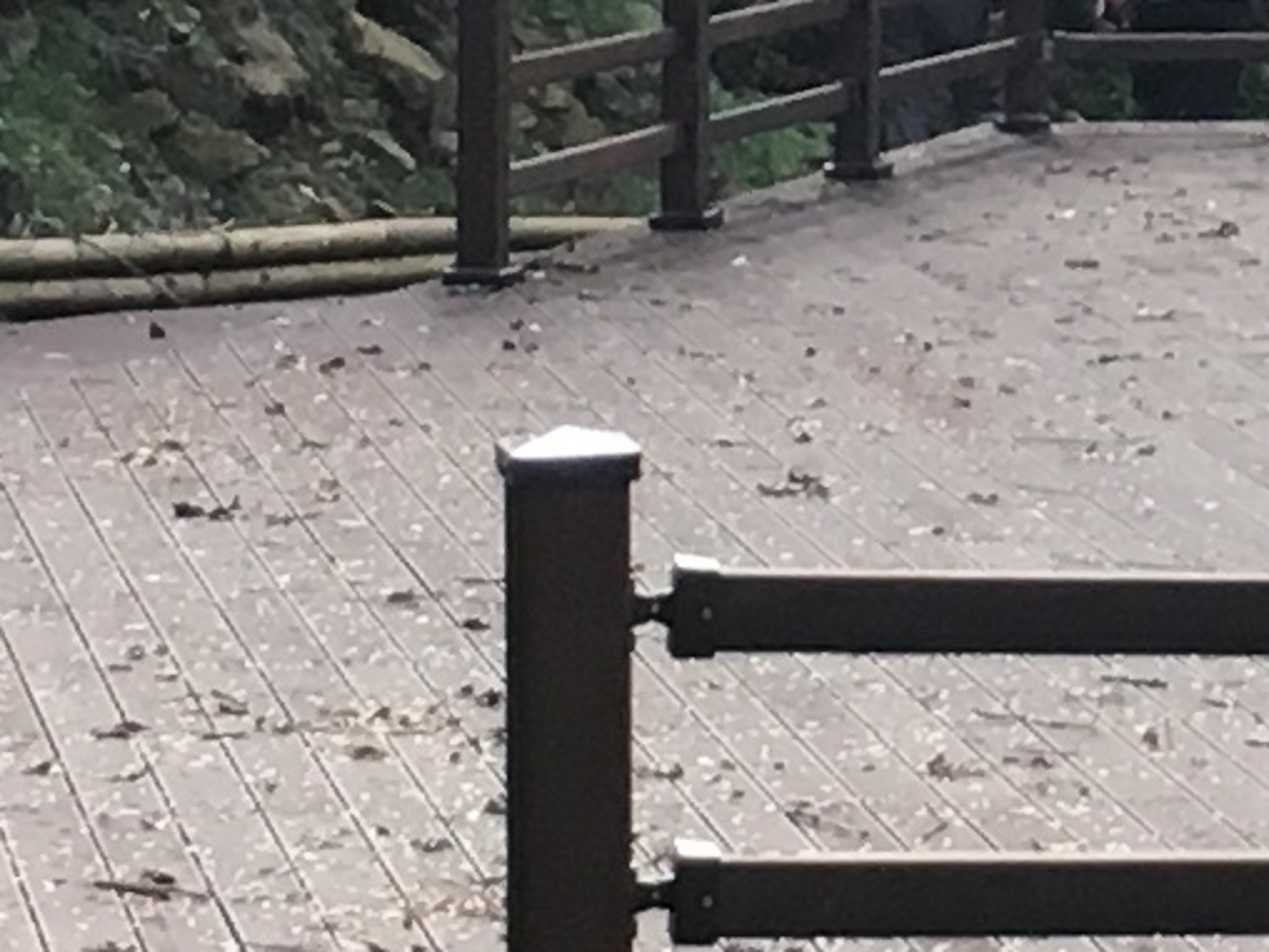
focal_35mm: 230
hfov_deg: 8.4
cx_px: 1831
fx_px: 8432
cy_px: 172
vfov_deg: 6.5
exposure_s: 1/40
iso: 25
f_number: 2.2
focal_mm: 4.15
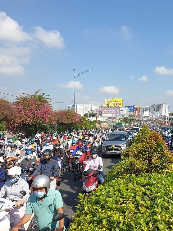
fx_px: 233
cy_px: 115
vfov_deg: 52.6
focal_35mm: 35
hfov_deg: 39.7
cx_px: 126
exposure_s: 1/1440
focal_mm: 4.3
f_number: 2.4
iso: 50
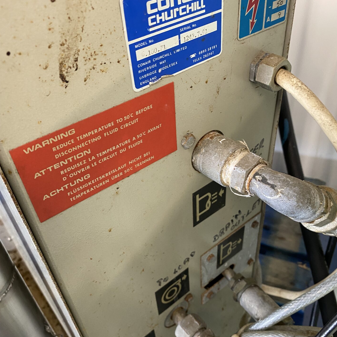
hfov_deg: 52.5
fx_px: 341
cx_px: 168
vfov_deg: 52.5
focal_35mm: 31
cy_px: 179
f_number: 1.8
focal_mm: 4.25
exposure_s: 1/50
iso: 160
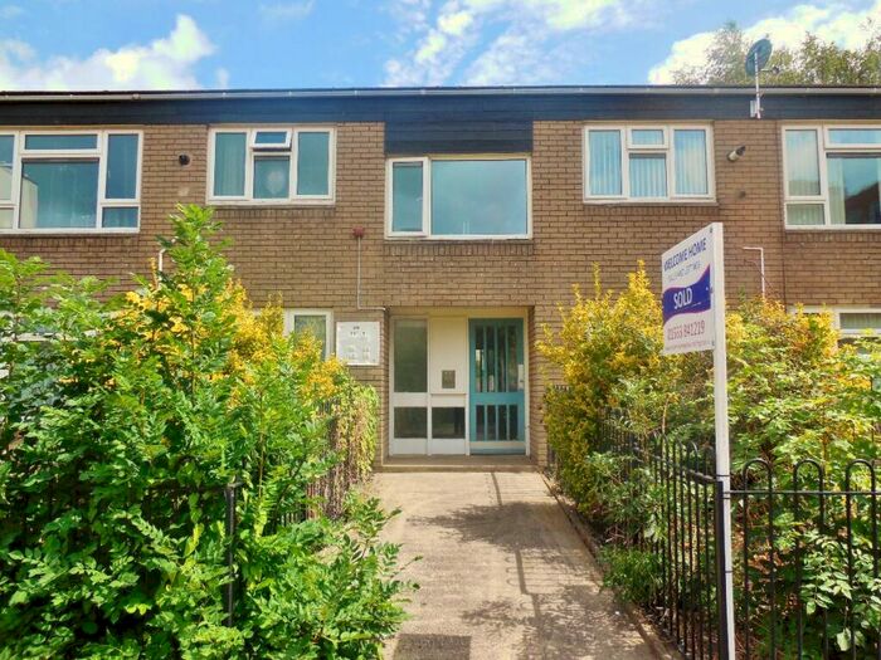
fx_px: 636
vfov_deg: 54.9
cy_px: 330
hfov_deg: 69.4
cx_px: 440
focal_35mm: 25
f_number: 3.1
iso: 125
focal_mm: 4.5
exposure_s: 1/1000
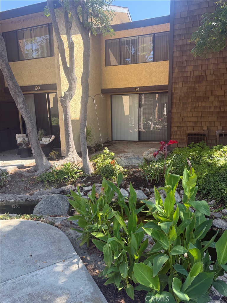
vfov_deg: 71.6
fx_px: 210
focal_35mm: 24
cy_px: 152
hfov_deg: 56.8
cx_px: 114
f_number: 1.78
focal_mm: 6.76
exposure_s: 1/543
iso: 100
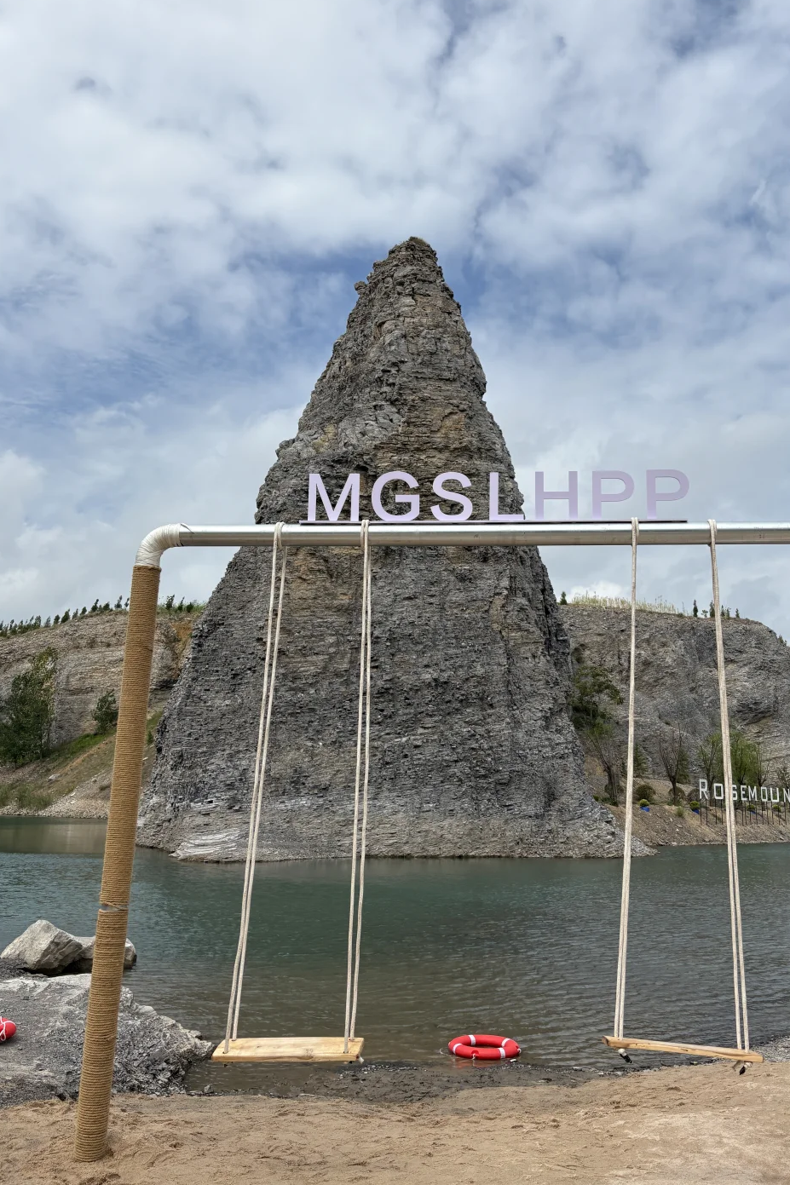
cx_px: 436
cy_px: 573
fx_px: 922
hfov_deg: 46.3
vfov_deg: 65.5
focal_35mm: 28
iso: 50
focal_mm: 5.96
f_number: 1.6
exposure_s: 1/5814
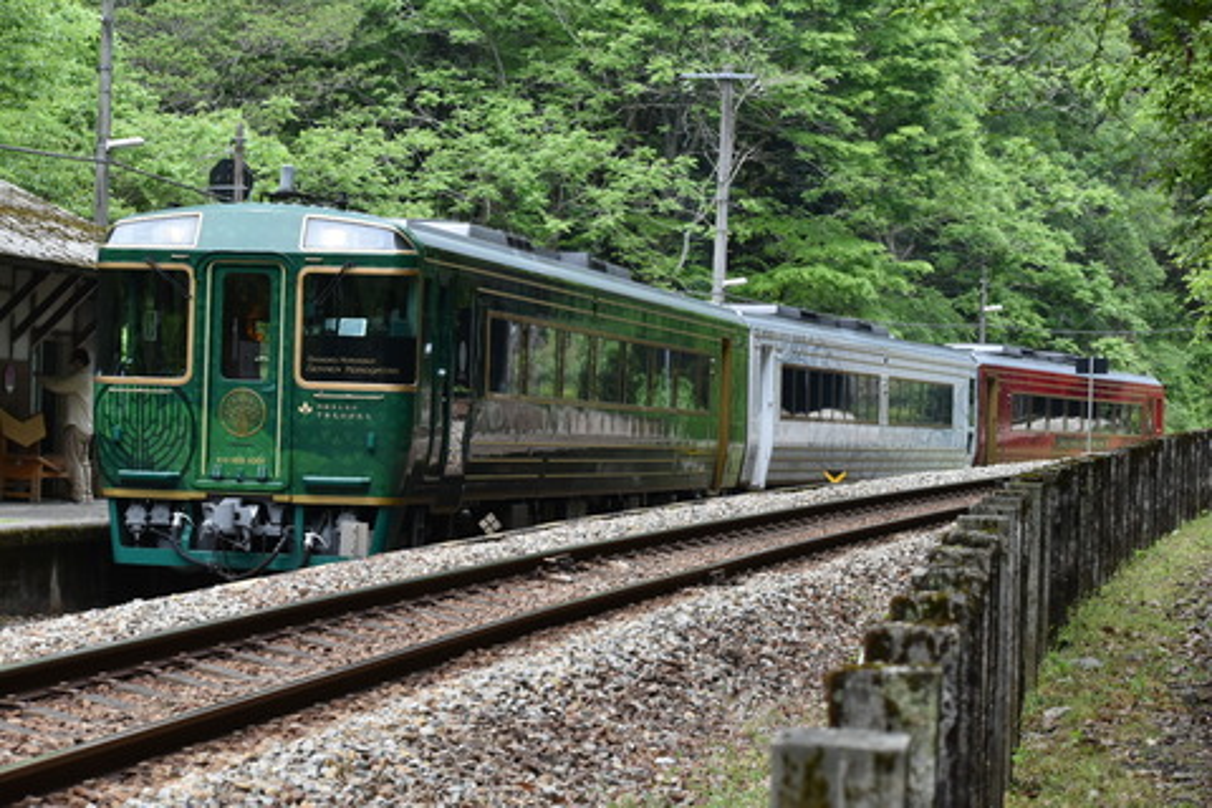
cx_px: 606
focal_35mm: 105
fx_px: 3535
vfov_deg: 13.0
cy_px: 404
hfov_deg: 19.5
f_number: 7.1
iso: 400
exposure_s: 1/200
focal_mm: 70
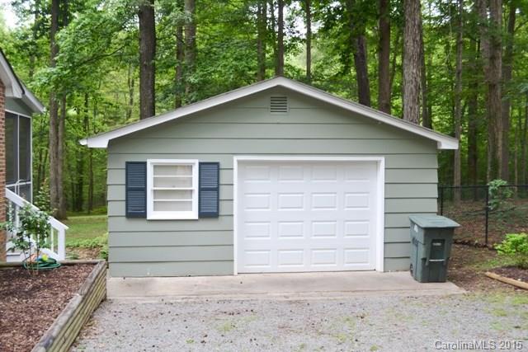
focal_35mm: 39
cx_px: 264
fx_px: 572
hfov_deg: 49.5
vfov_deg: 34.2
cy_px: 176
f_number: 5.6
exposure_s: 1/125
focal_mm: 26
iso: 320
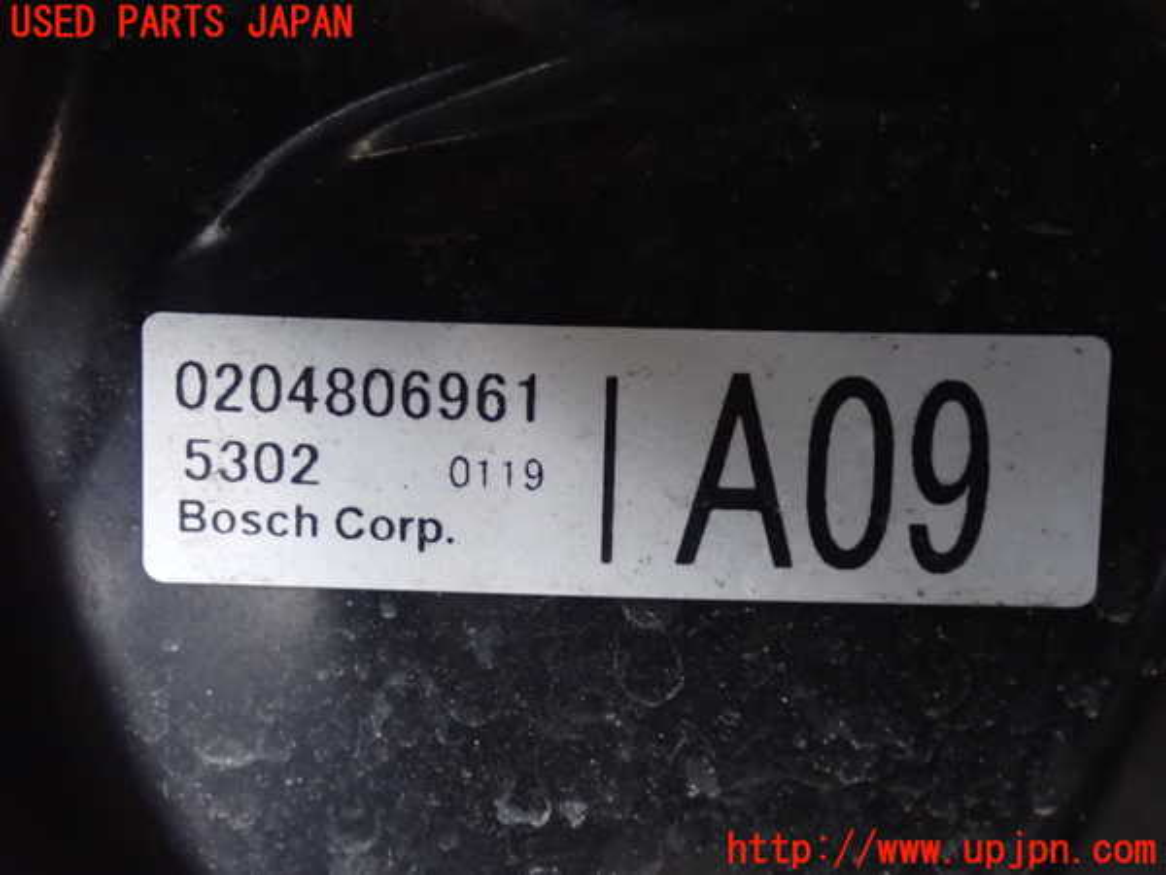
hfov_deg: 29.0
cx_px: 583
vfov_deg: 21.9
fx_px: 2257
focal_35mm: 67
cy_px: 438
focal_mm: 11.88
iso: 1600
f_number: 3.8
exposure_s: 1/15
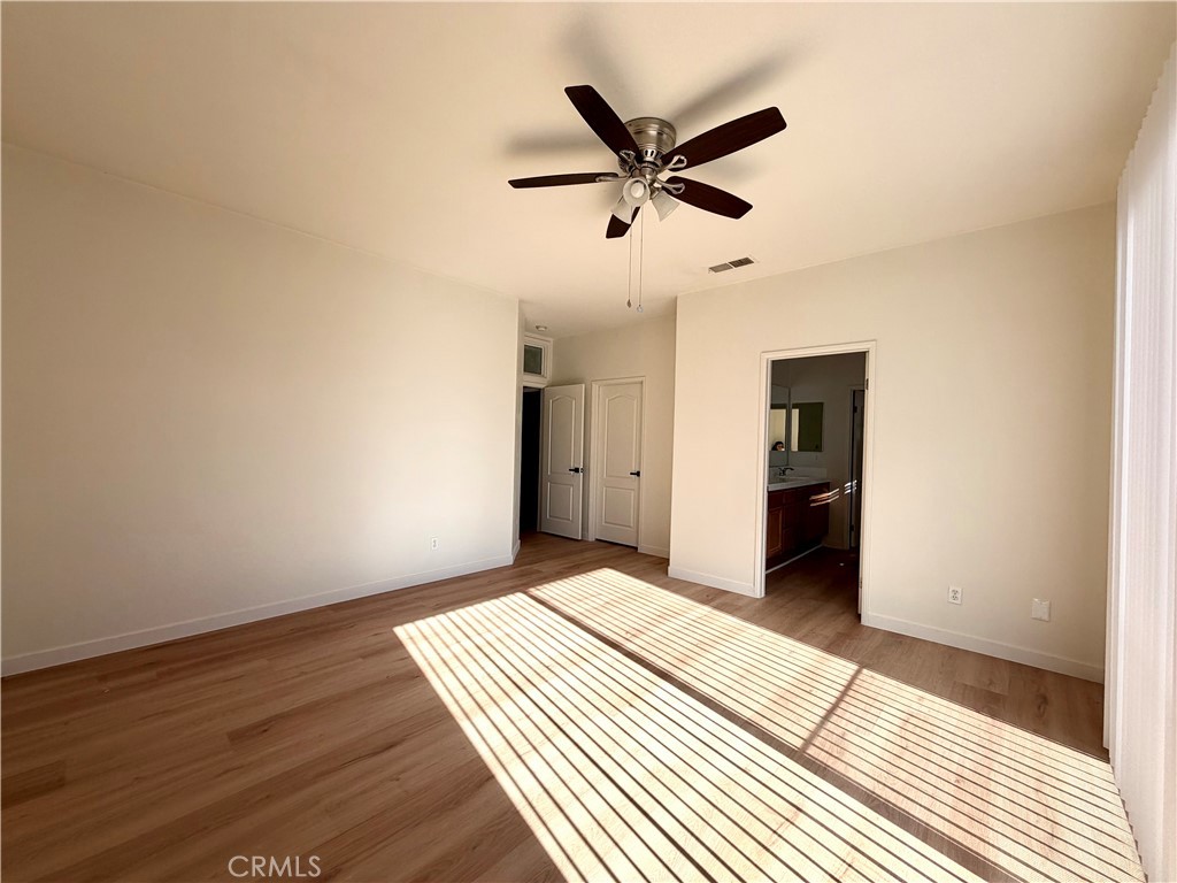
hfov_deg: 102.1
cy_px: 442
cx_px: 588
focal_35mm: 14
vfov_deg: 85.7
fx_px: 476
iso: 50
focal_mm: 2.22
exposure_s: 1/502
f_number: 2.2
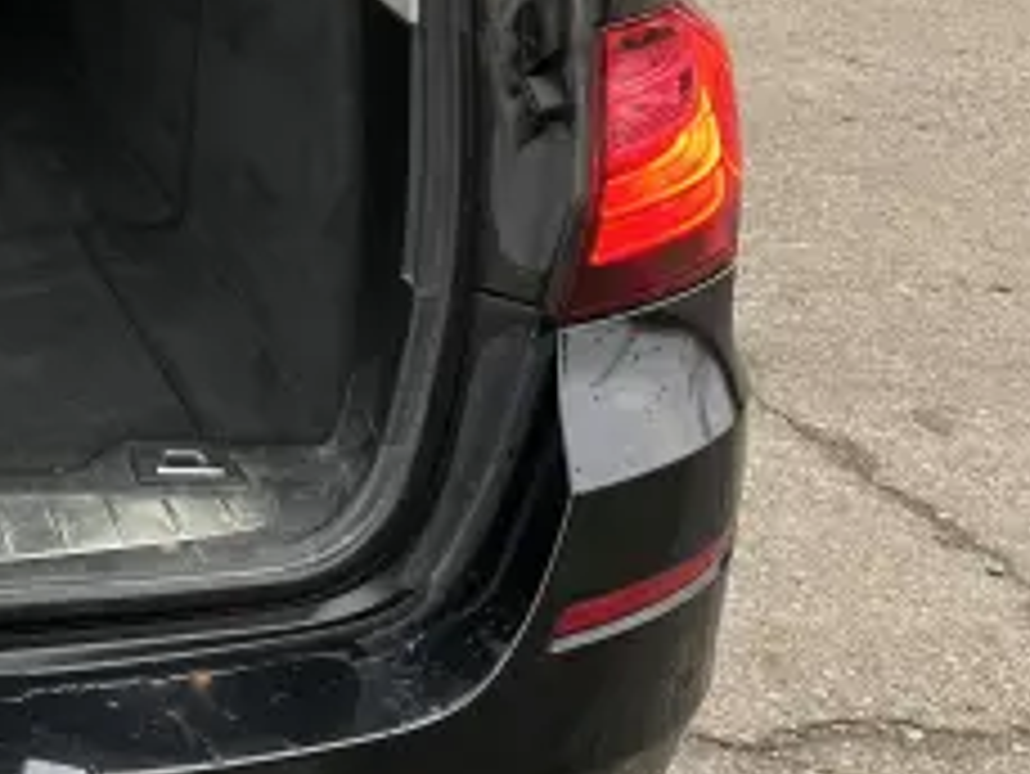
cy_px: -58
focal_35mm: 67
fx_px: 1995
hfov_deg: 24.6
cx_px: -364
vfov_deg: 21.0
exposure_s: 1/121
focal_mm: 6.86
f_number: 1.78
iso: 125
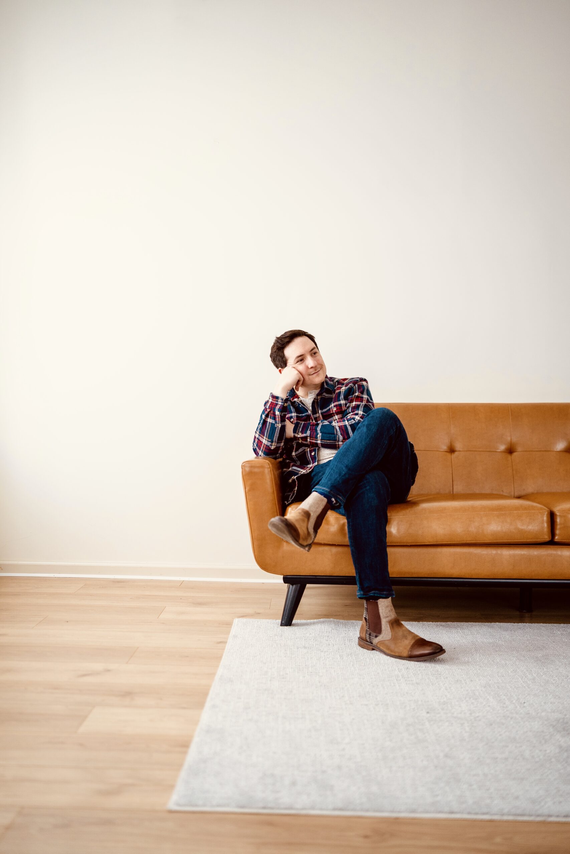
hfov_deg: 37.9
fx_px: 831
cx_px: 285
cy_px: 427
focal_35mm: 35
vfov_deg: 54.4
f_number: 1.4
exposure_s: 1/200
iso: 800
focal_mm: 35
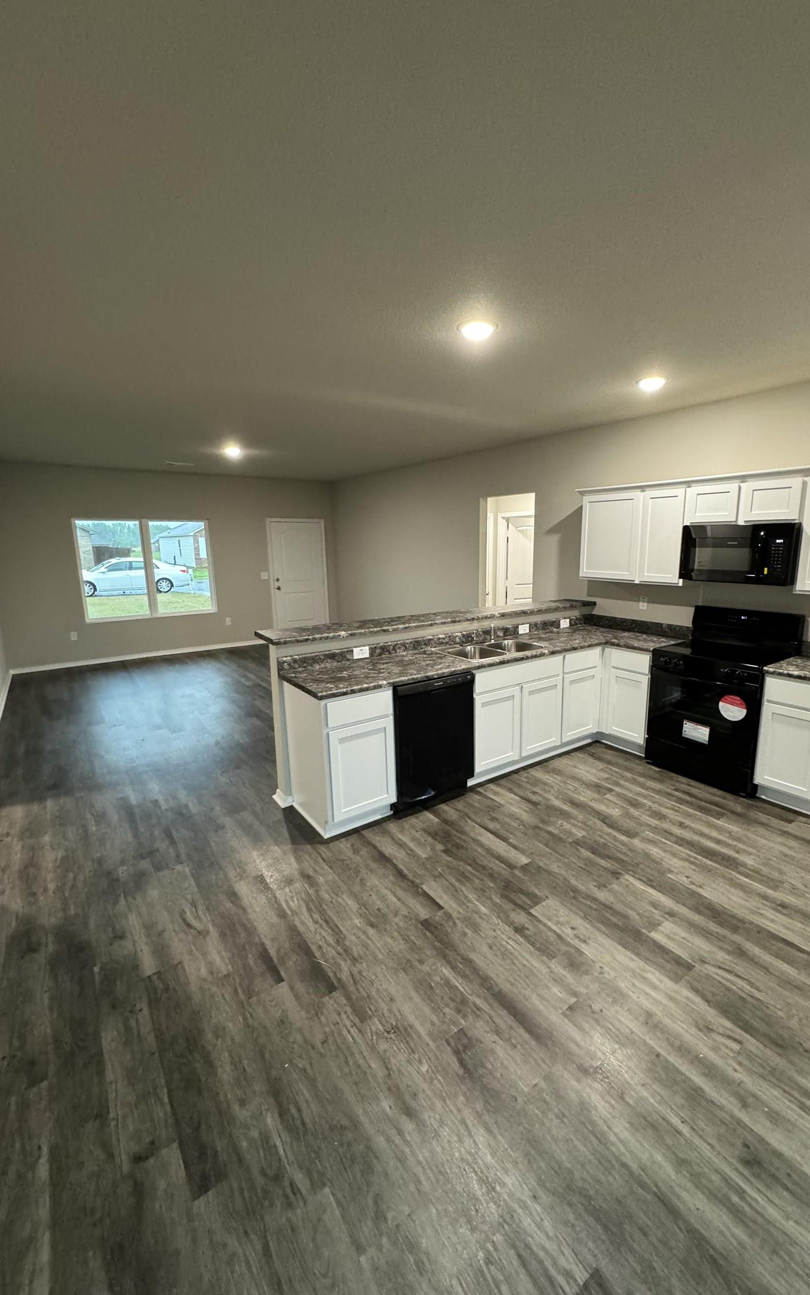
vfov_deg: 101.5
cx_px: 438
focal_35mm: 15
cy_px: 642
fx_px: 530
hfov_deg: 74.7
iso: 500
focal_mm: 2.22
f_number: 2.2
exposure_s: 1/60
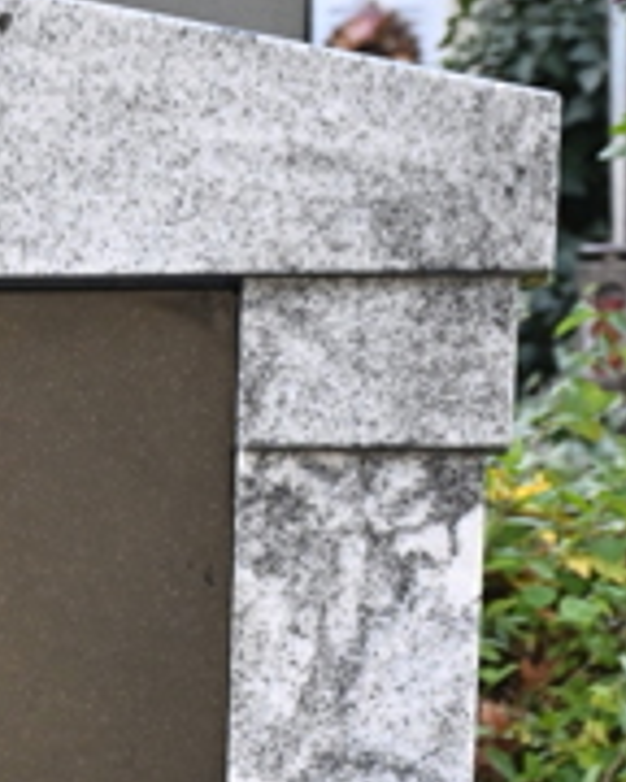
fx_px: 5512
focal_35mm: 238
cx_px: -509
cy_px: 2044
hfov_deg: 6.4
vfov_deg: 7.5
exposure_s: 1/250
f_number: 4.5
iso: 1000
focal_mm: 44
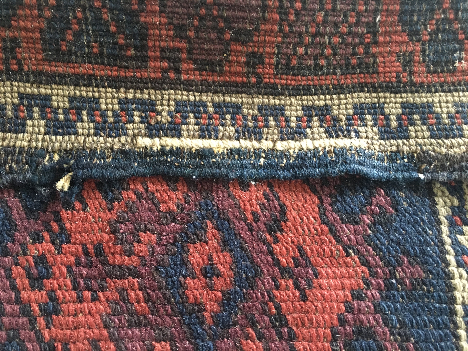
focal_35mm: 29
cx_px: 234
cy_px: 176
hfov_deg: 61.7
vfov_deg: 48.2
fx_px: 392
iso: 200
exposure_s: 1/24
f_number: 2.2
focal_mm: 4.15
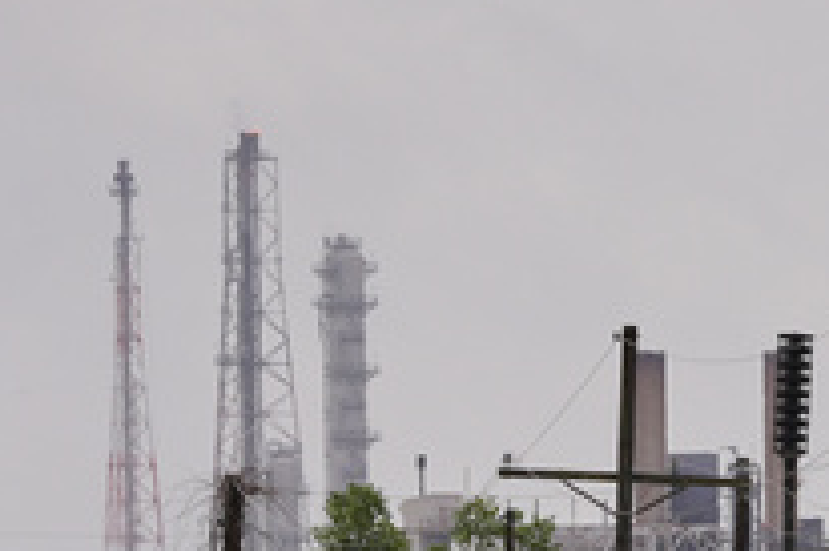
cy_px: 575
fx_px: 20478
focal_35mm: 890
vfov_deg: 1.5
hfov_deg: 2.3
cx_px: 1083
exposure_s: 1/200
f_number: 20
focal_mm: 179
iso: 320
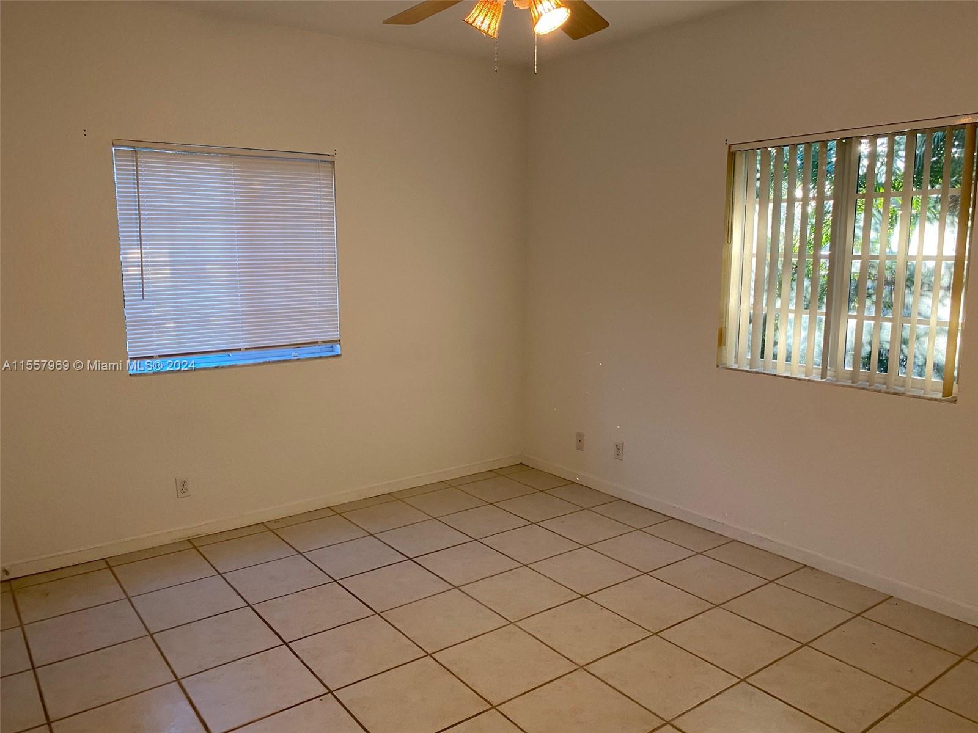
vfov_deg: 53.1
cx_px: 489
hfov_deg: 67.3
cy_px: 366
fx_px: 735
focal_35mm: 26
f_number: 1.8
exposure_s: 1/60
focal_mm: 4.25
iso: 200
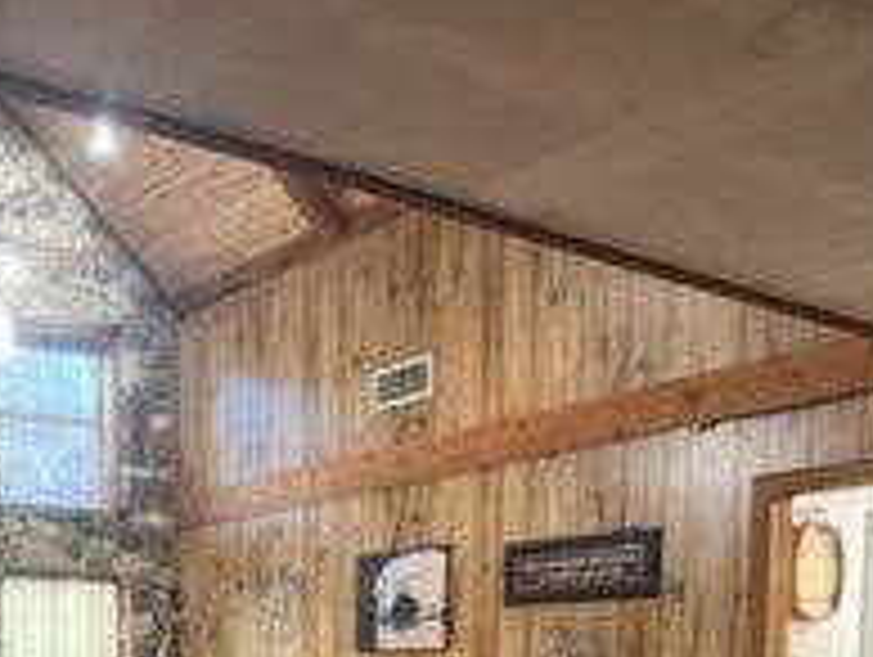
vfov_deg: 20.5
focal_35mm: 67
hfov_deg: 27.6
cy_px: 790
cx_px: 45
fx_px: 1692
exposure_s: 1/60
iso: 500
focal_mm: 5.7
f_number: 1.5
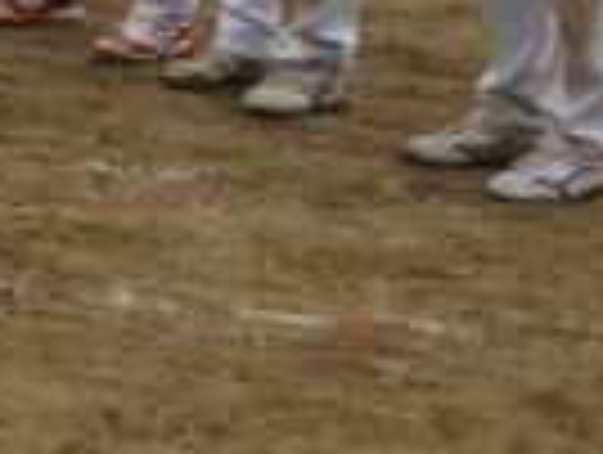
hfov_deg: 10.0
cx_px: -724
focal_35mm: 179
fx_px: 3124
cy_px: -405
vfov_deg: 8.0
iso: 100
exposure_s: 1/400
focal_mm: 7.2
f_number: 3.8
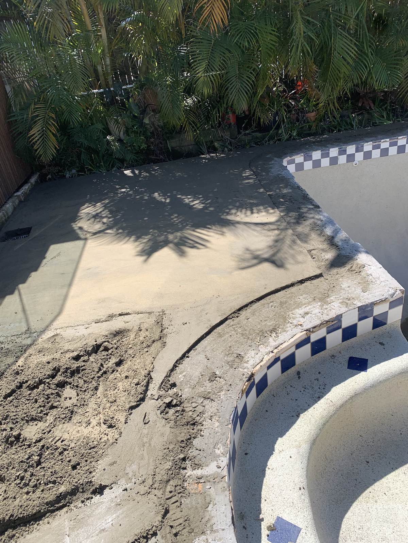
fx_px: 409
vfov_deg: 67.3
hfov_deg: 53.1
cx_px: 204
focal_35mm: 26
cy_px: 272
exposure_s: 1/1149
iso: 25
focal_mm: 4.25
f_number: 1.8
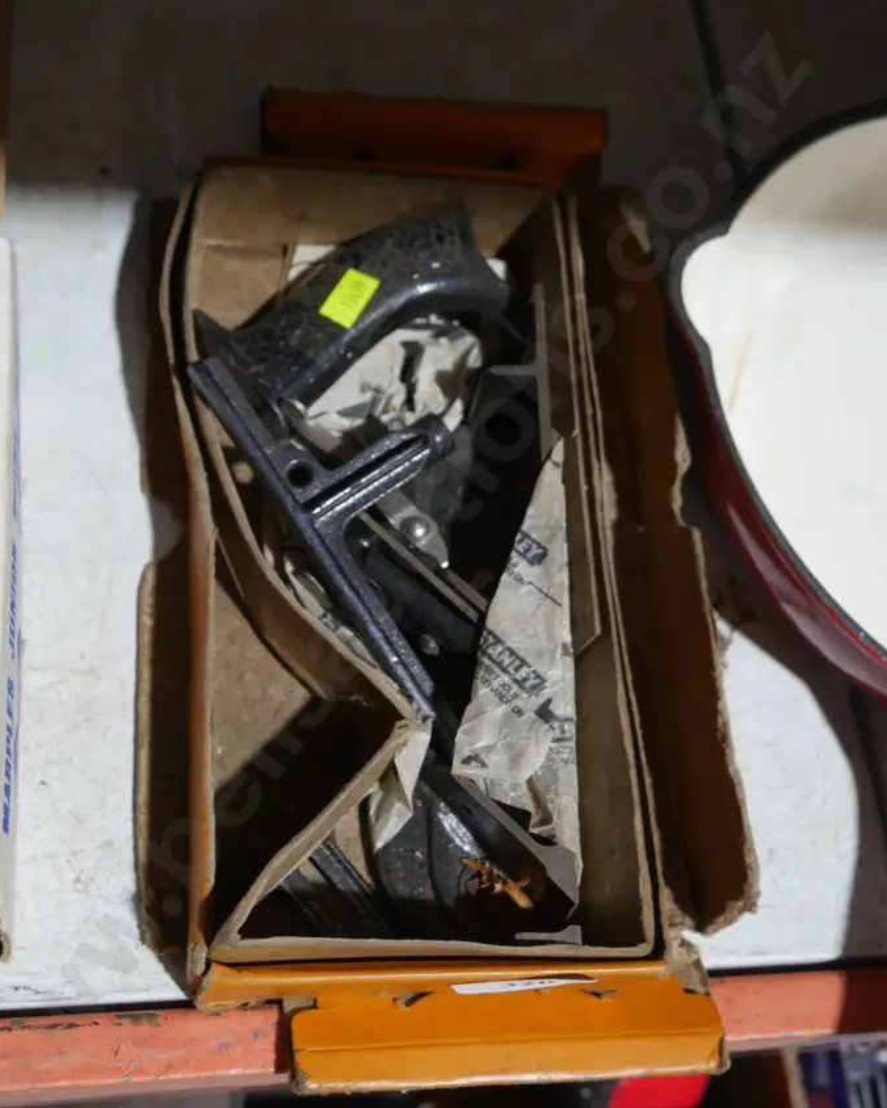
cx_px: 385
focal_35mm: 45
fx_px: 1476
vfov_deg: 41.1
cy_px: 586
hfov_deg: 33.4
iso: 500
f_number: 4.1
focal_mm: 19
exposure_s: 1/60
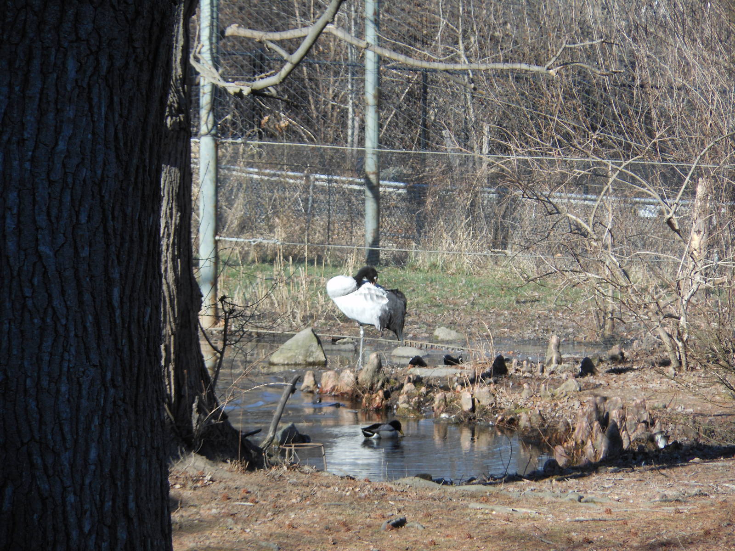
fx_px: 4162
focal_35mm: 196
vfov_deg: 7.6
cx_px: 368
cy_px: 276
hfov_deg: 10.1
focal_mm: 35
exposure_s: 1/125
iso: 80
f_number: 5.6
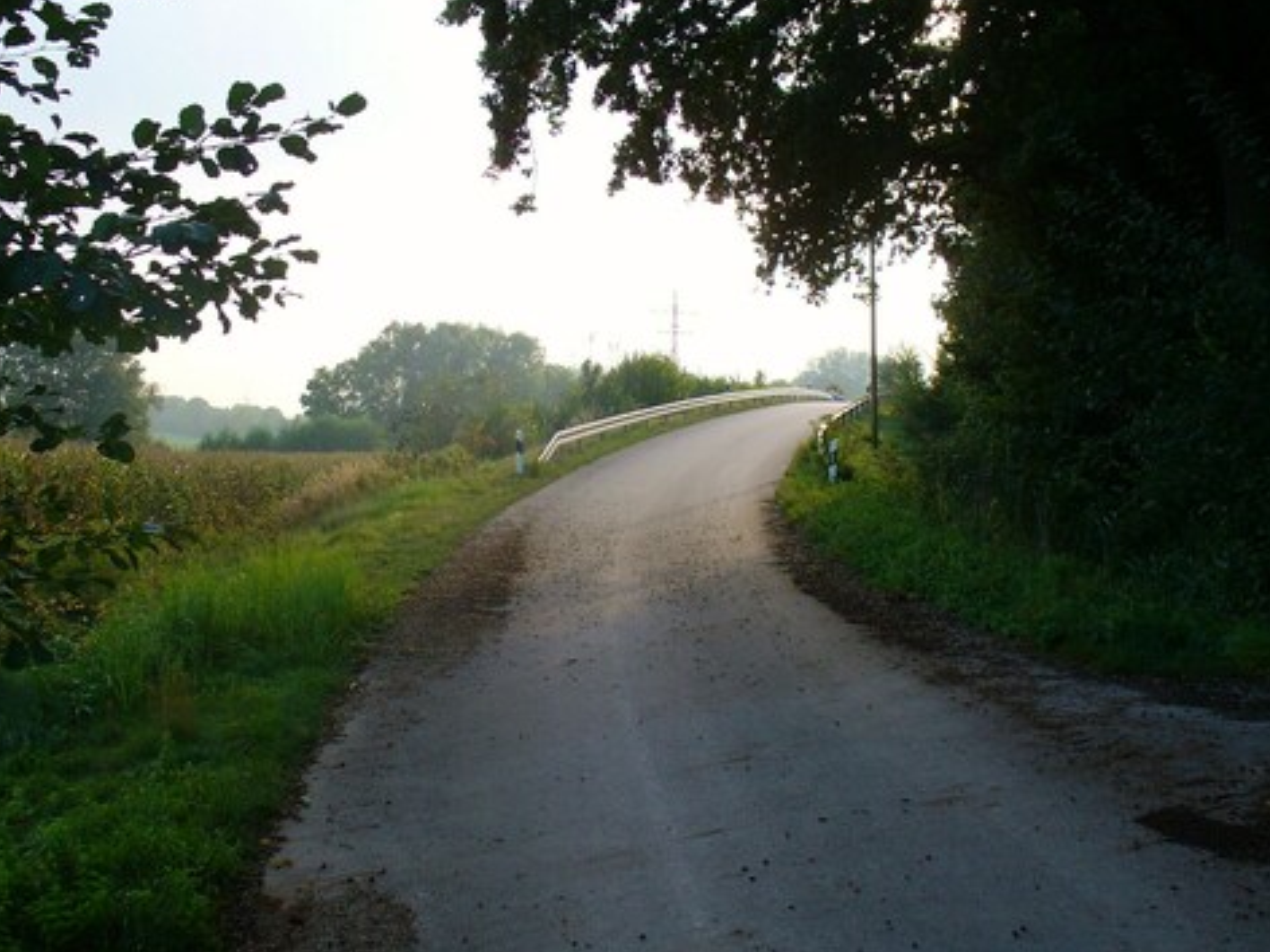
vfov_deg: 31.5
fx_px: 1688
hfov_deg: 41.2
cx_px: 574
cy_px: 471
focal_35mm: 46
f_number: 2.8
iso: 64
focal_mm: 6.1
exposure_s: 1/250
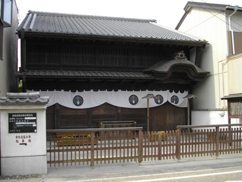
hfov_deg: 56.8
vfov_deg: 44.2
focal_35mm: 32
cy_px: 91
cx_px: 121
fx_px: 224
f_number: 2.9
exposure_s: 1/640
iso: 100
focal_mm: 5.7
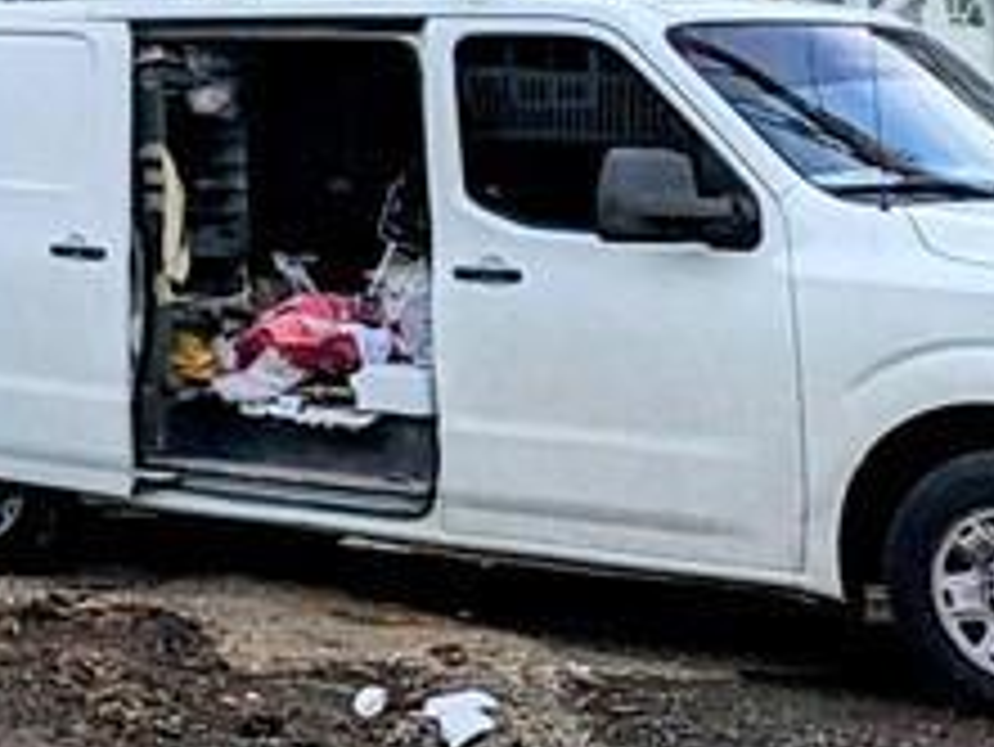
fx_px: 3189
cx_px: -850
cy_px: -464
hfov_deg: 15.1
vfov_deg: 12.5
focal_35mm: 111
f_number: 1.7
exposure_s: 1/7634
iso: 47
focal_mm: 4.53
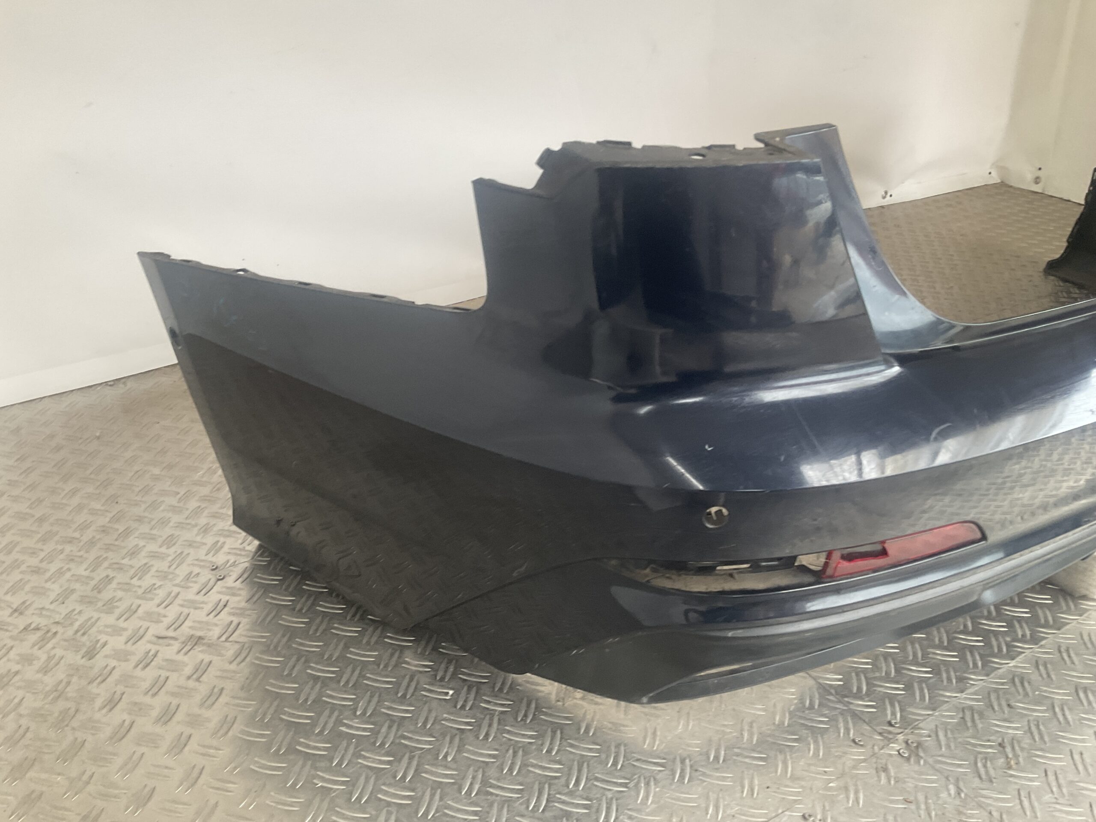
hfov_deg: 61.7
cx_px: 548
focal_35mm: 29
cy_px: 411
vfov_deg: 48.2
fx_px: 918
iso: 50
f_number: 1.8
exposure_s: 1/50
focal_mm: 3
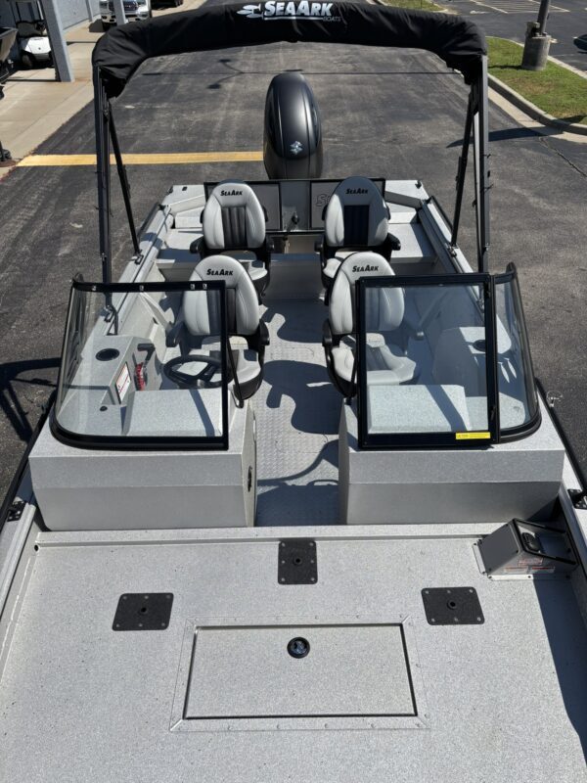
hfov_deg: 53.1
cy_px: 392
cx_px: 294
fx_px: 588
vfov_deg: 67.3
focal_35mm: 26
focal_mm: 5.96
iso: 50
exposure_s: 1/5076
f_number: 1.6
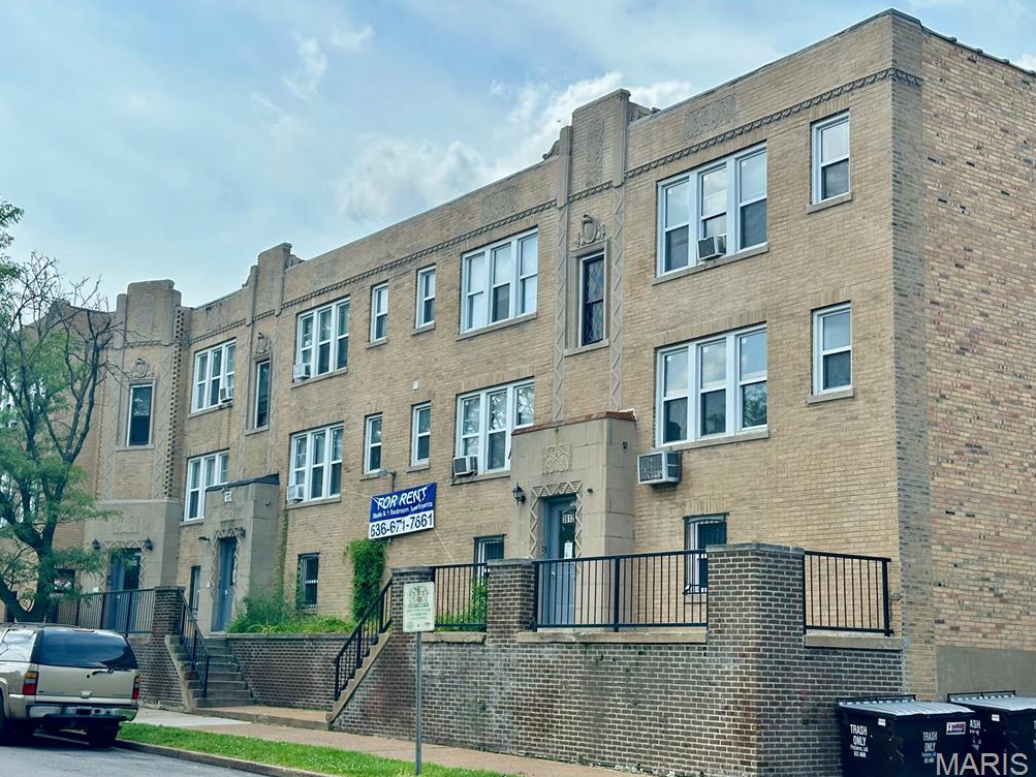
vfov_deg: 29.7
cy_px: 390
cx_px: 510
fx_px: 1466
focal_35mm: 49
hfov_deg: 38.9
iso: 64
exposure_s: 1/3876
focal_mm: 6.86
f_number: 1.78
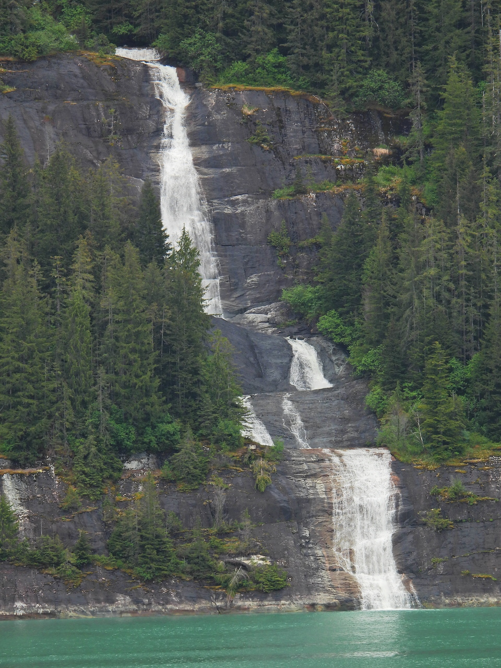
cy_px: 334
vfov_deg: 5.2
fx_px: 7333
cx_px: 250
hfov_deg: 3.9
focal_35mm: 380
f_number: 5
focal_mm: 67.8
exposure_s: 1/160
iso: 100
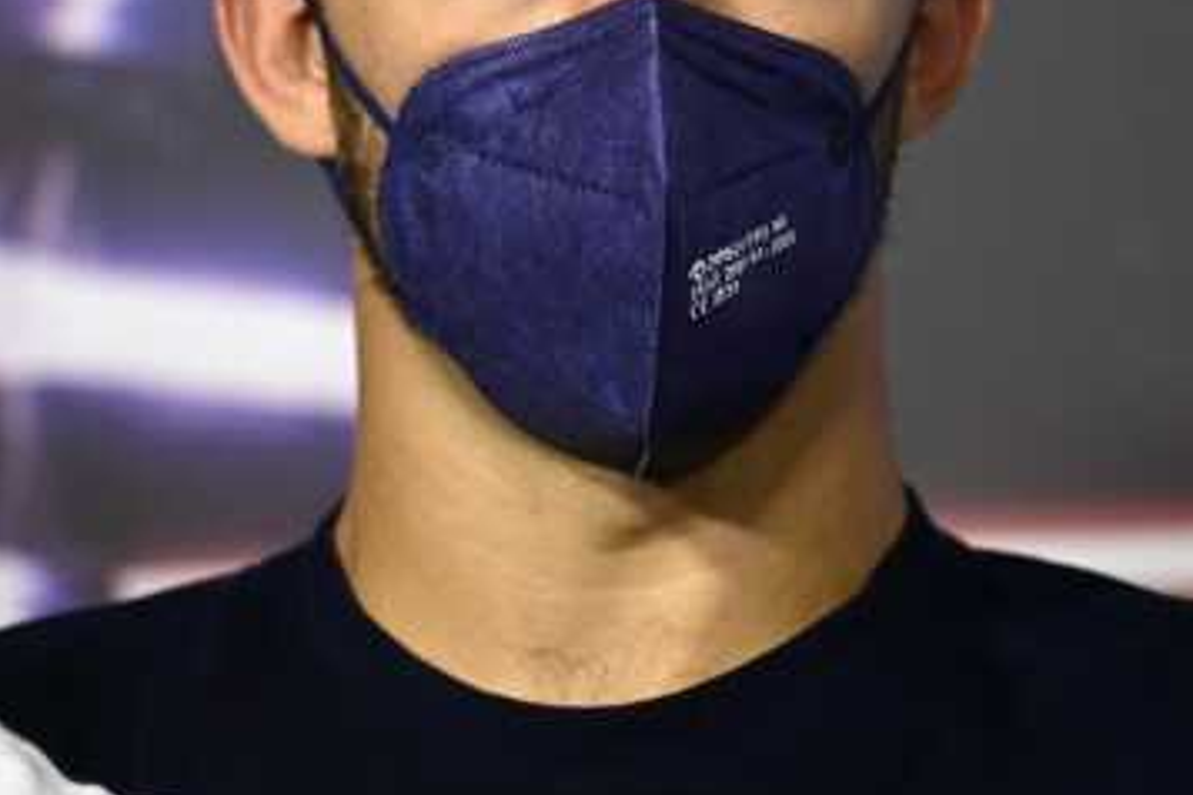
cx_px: 635
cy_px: 194
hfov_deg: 3.2
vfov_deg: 2.1
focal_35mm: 645
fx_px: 21373
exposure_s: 1/400
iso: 6400
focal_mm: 300
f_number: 4
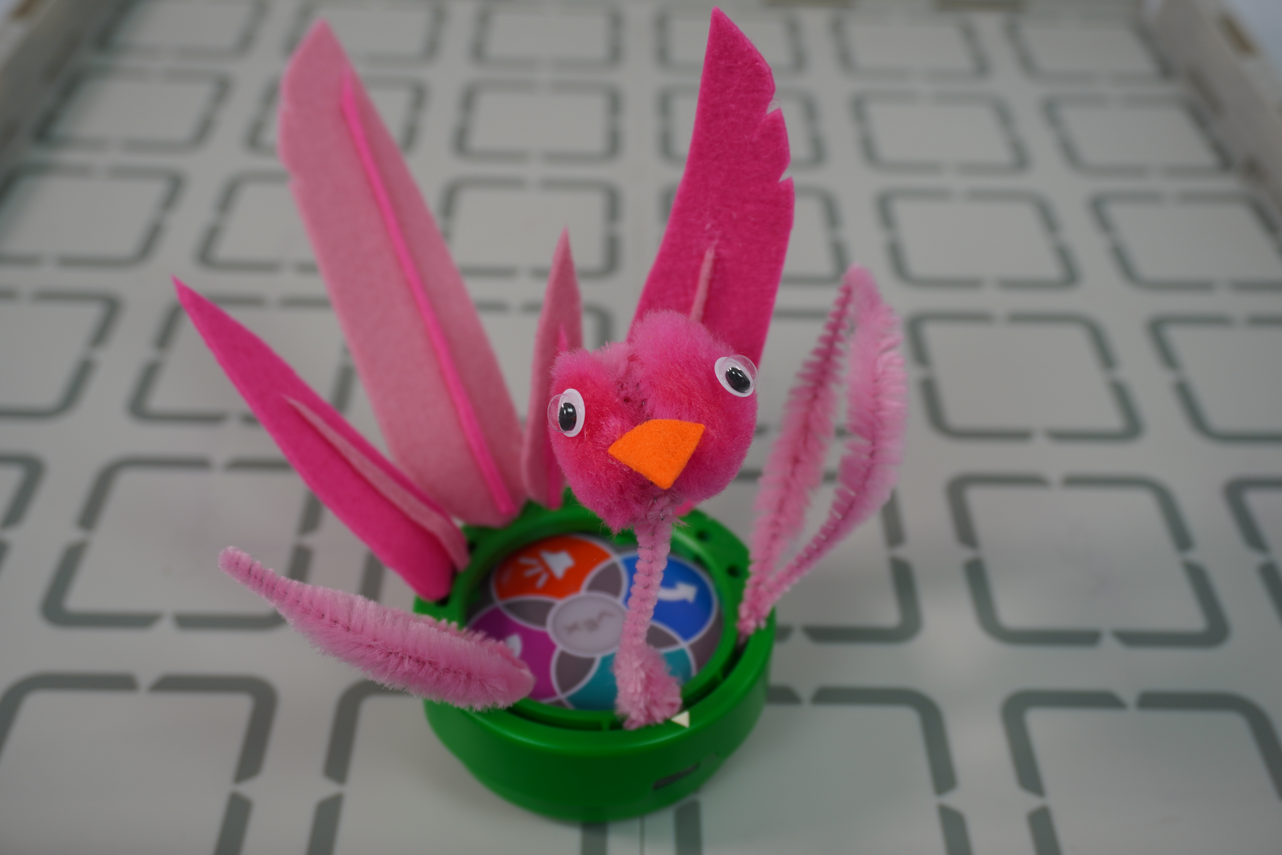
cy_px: 428
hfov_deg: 51.3
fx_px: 1335
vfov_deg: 35.5
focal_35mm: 38
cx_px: 641
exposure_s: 1/40
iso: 100
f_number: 4.5
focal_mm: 25
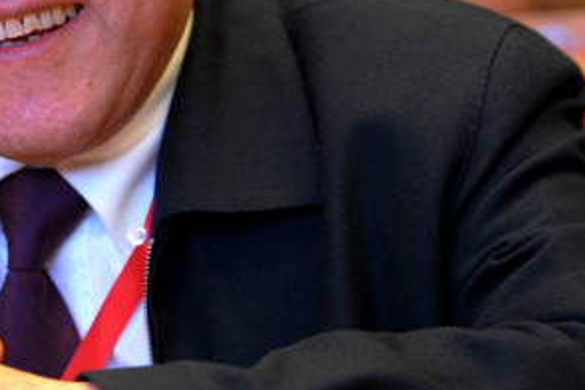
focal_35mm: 293
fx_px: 4761
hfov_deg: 7.0
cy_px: -68
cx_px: -5
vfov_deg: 4.7
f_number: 2.8
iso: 2000
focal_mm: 122
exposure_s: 1/100
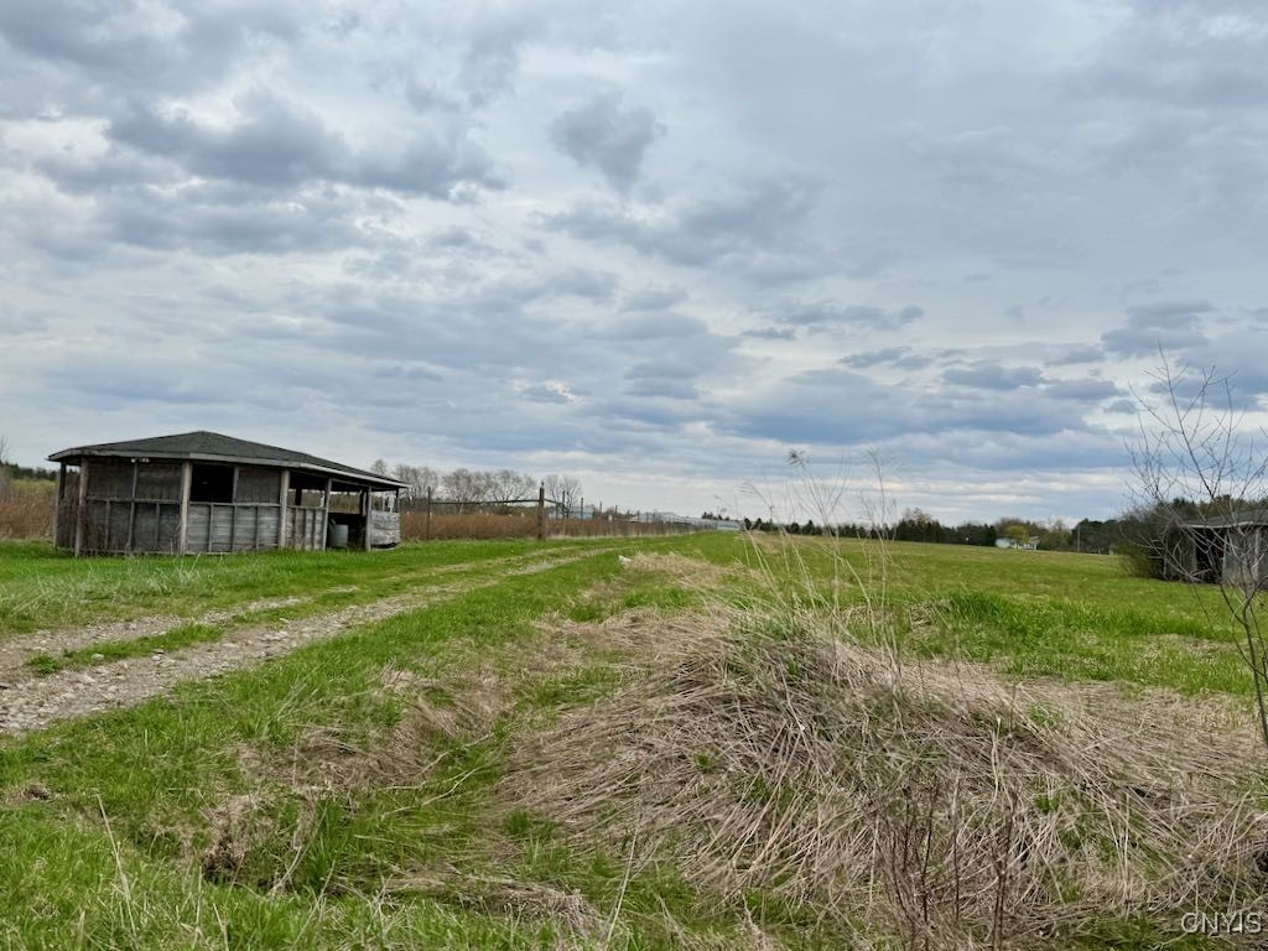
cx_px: 634
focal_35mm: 24
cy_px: 476
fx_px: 879
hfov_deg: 71.6
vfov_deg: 56.8
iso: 80
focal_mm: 6.76
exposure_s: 1/4405
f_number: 1.78
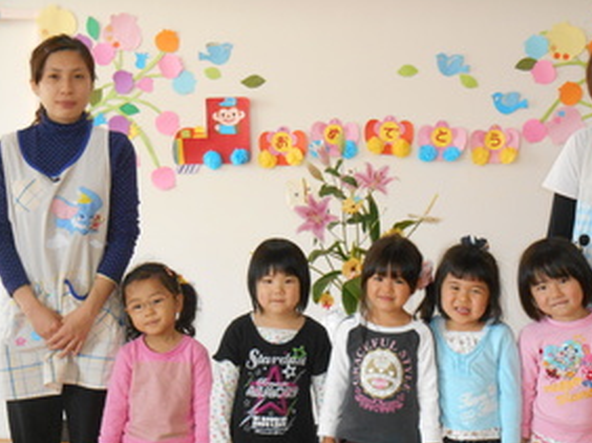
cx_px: 348
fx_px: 1487
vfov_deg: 16.9
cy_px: 271
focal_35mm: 87
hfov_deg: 22.5
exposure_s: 1/60
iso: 400
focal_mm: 12.5
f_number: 4.5
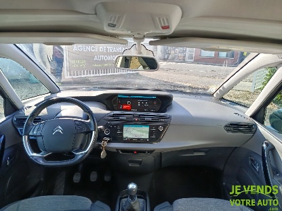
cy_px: 106
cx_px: 141
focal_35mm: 24
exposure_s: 1/100
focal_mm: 5.24
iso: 66
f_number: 1.7
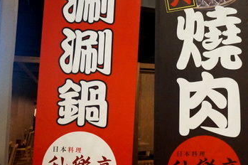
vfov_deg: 30.4
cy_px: 71
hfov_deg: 42.4
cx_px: 200
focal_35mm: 44
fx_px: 303
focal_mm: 16
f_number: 3.5
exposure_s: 1/50
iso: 3200
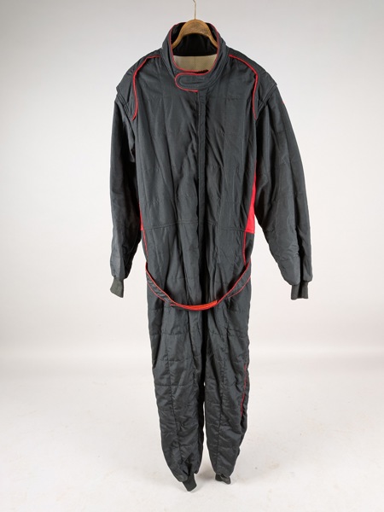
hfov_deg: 56.8
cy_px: 256
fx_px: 355
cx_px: 192
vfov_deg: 71.6
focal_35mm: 24
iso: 73
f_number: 1.7
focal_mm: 4.53
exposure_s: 1/24
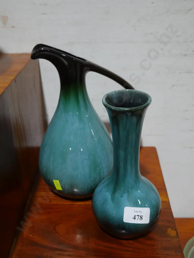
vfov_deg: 46.8
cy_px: 129
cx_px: 97
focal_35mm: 40
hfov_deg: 36.0
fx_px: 299
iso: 400
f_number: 4.5
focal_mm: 20
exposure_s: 1/60
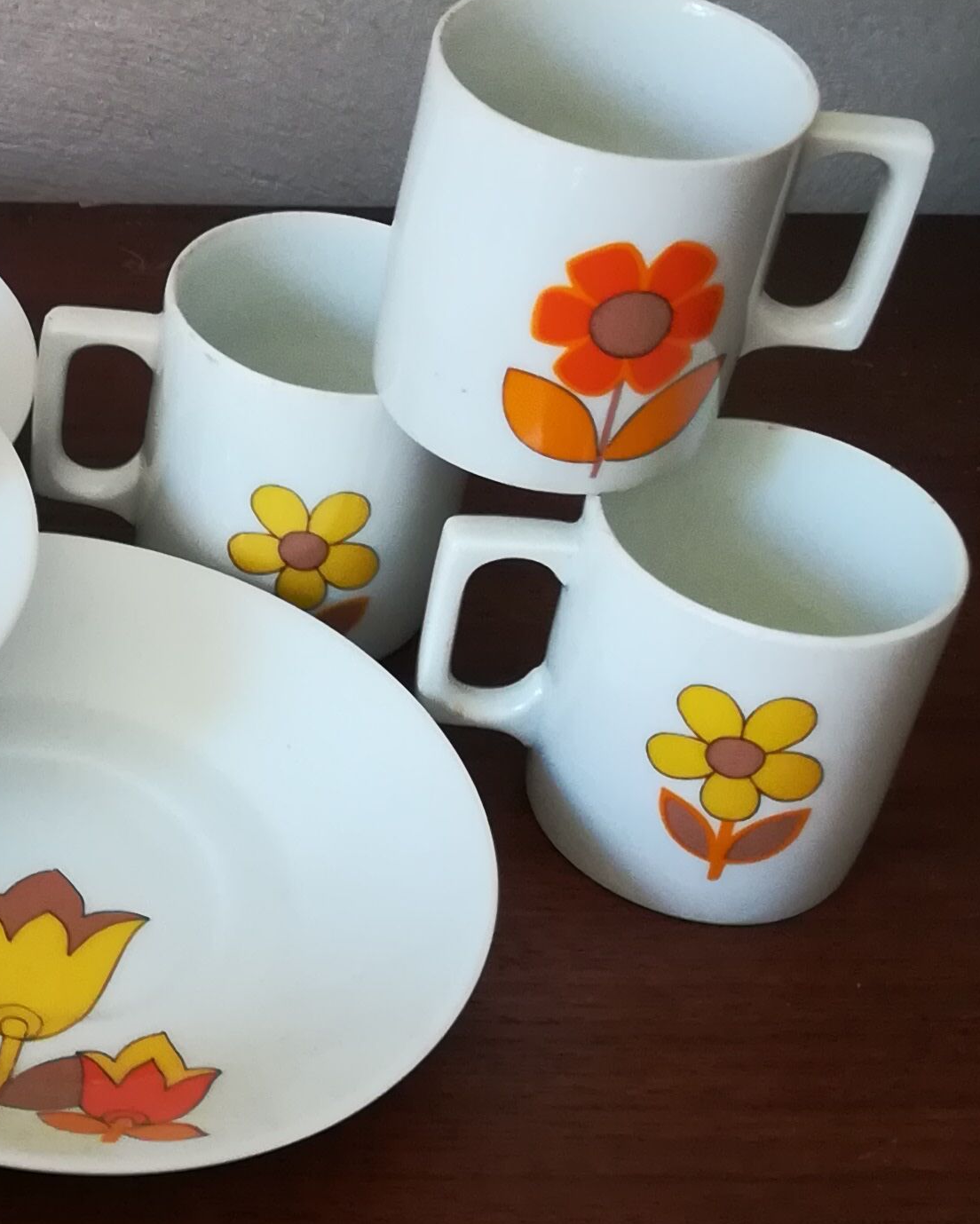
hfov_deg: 19.6
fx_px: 2645
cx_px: -239
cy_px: 446
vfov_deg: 26.0
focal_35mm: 73
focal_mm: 3.83
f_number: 2.2
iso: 160
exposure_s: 1/33.3
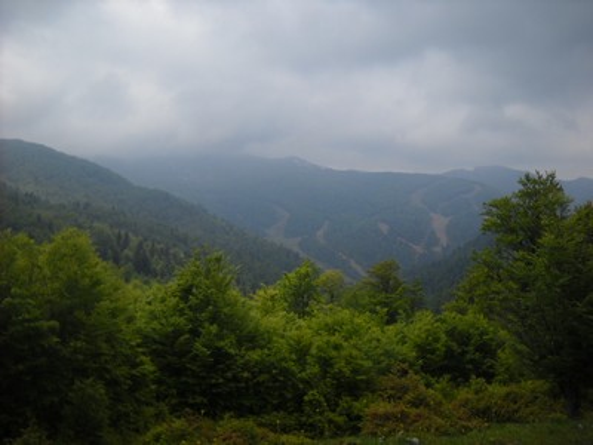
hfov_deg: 45.8
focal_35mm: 41
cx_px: 296
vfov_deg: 35.1
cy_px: 222
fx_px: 702
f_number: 5.5
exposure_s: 1/500
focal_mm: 6.72
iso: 64
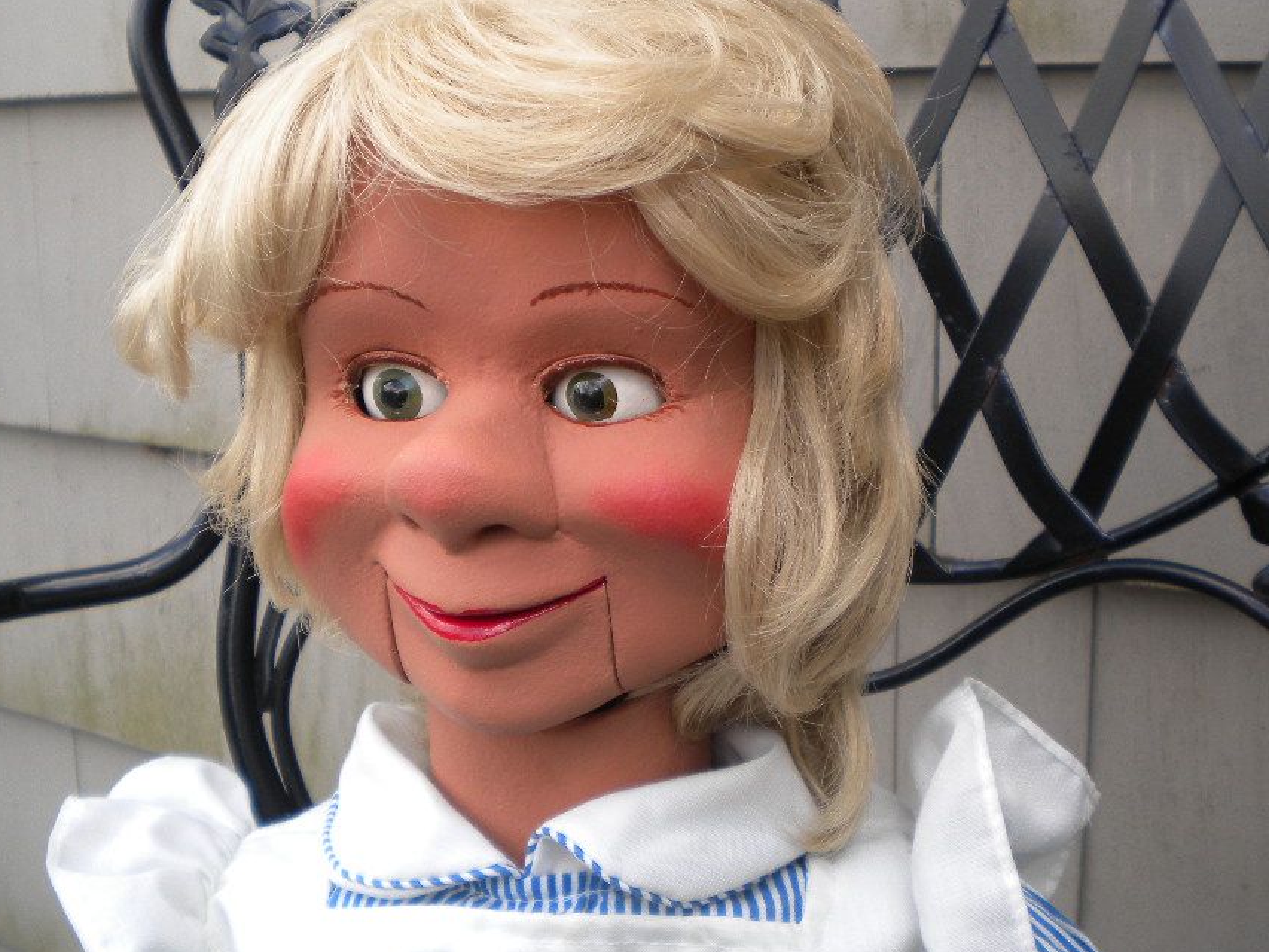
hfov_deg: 44.8
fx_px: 1540
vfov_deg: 34.3
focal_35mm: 42
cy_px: 399
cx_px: 603
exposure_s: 1/125
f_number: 3.1
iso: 80
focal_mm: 6.3
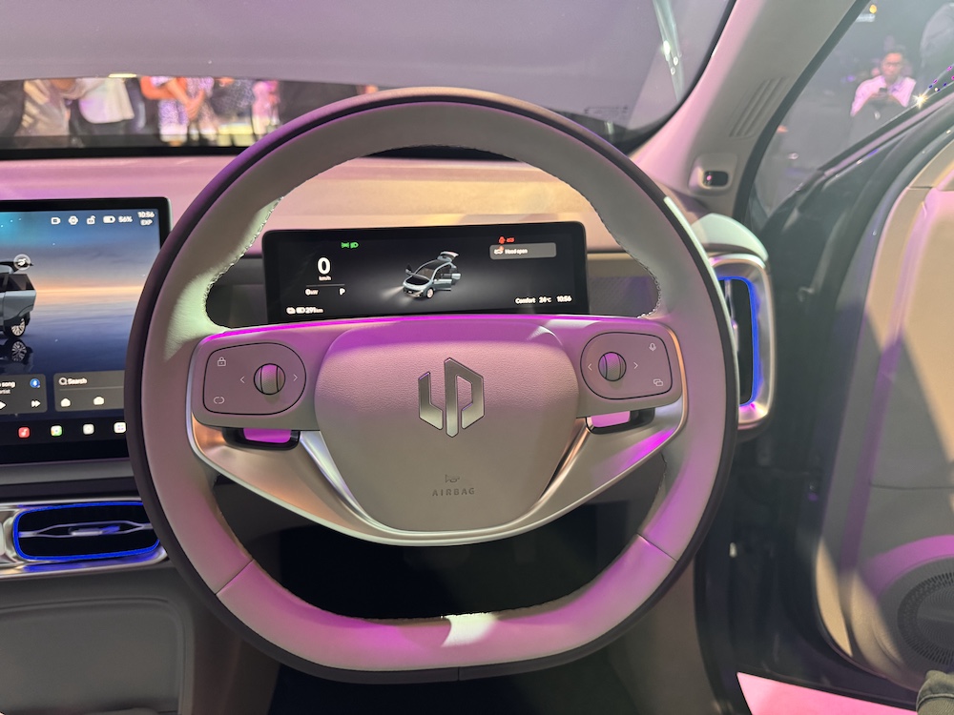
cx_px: 477
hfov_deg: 71.6
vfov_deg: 56.8
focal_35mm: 24
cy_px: 358
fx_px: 661
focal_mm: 6.76
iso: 400
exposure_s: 1/60
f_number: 1.78
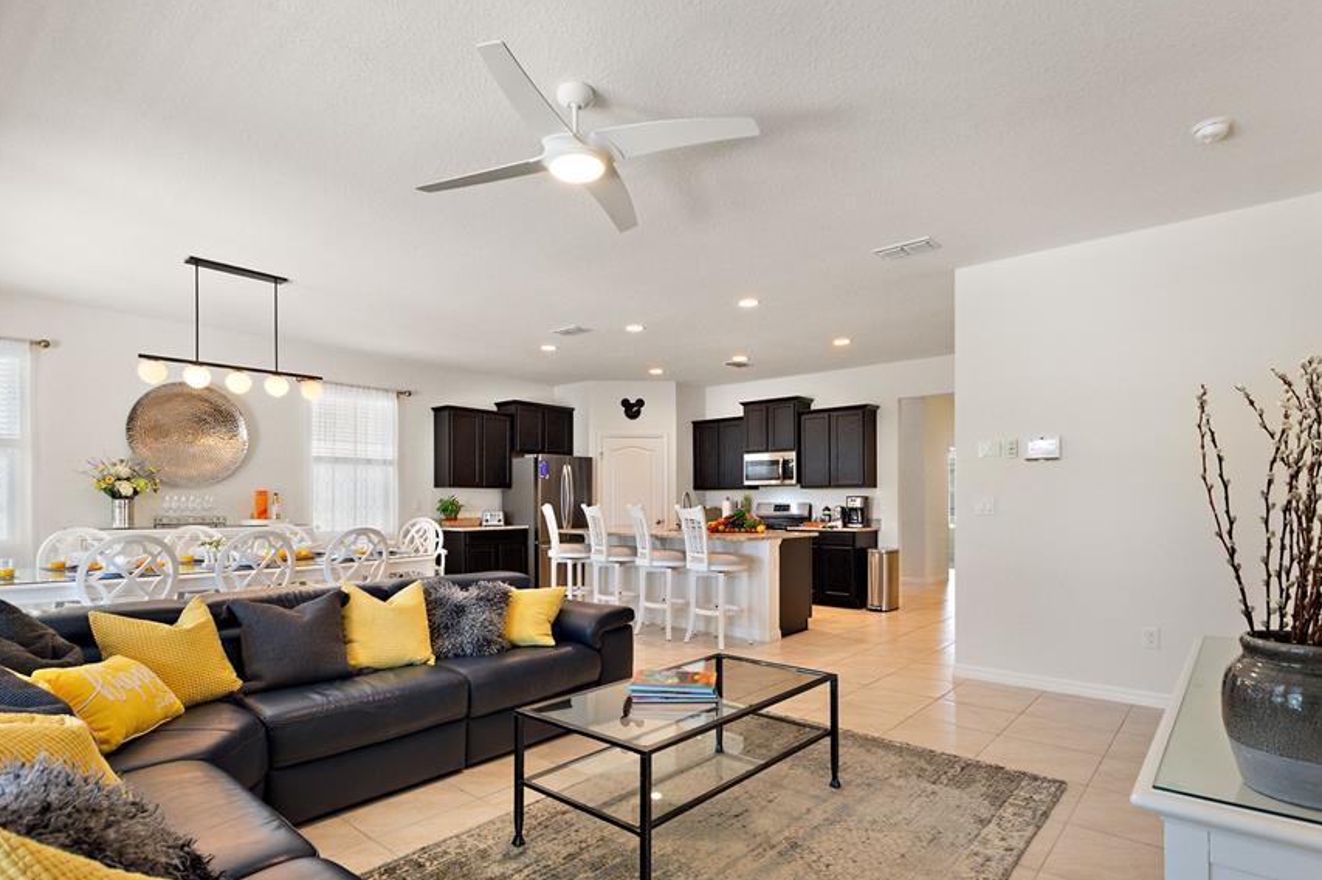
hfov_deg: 90.0
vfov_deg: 67.1
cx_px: 634
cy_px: 490
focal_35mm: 18
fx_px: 661
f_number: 4.5
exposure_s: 1/80
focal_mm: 10
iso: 400
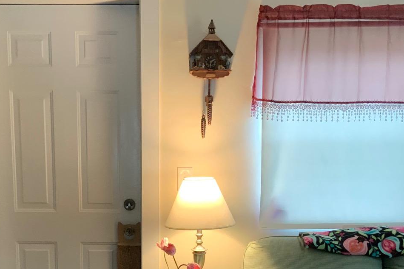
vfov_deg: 20.2
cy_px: 275
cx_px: 165
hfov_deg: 30.9
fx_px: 730
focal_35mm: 65
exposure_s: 1/60
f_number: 1.8
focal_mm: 3
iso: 125
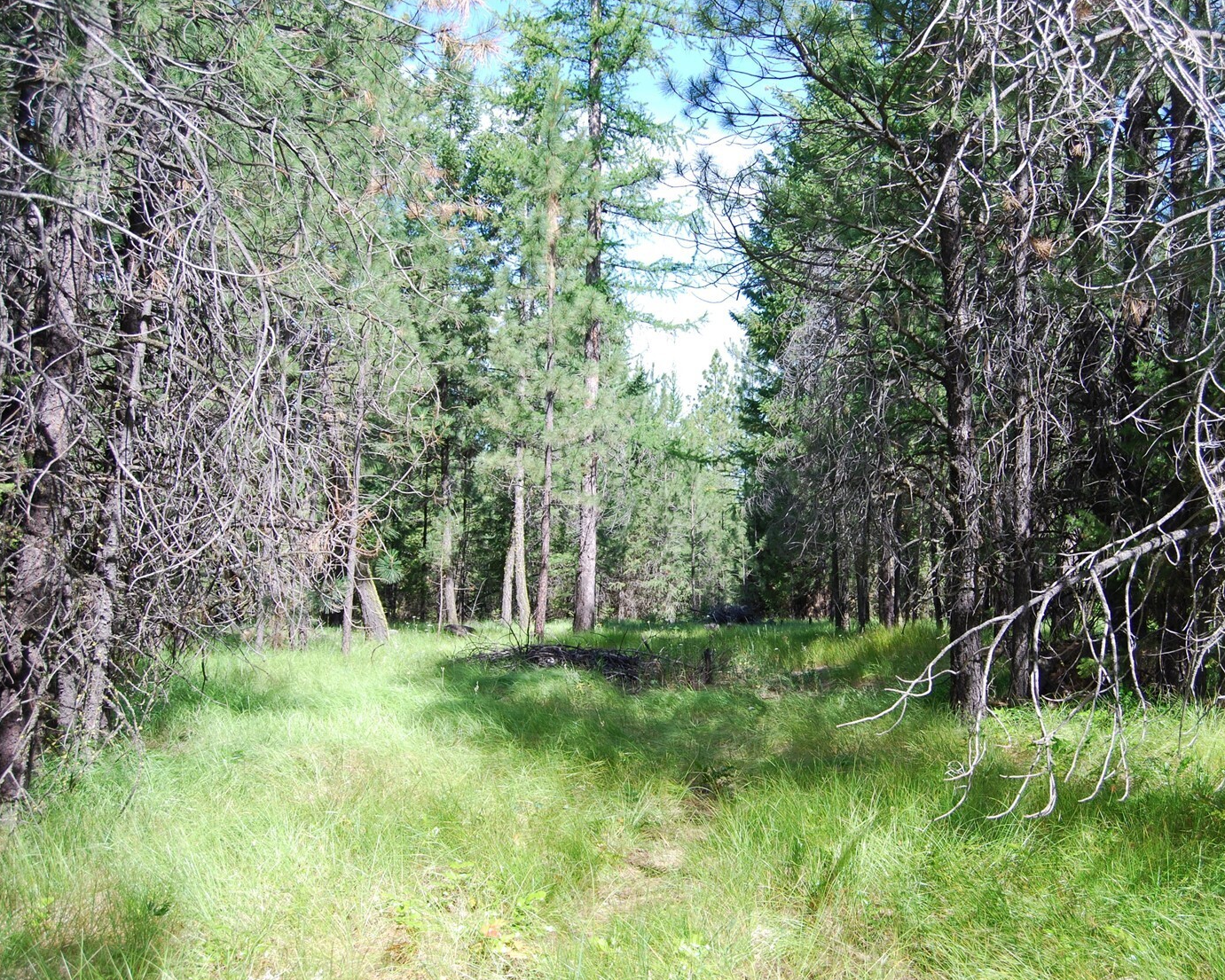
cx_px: 736
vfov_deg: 39.2
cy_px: 501
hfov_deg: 47.7
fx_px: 1378
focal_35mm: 38
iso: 100
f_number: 5.6
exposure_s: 1/125
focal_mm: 22
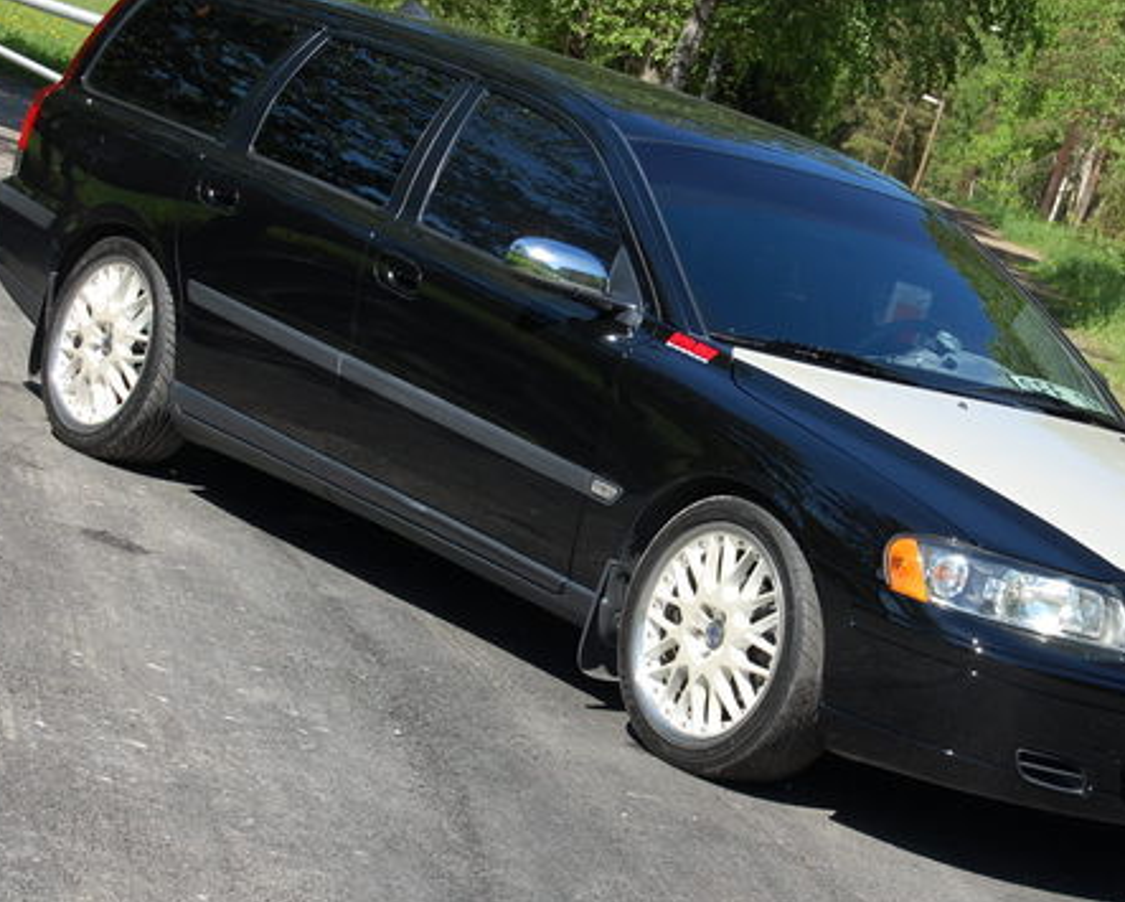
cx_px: 693
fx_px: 3721
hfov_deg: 17.2
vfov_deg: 13.8
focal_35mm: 112
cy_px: 417
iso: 200
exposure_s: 1/250
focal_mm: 55
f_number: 8
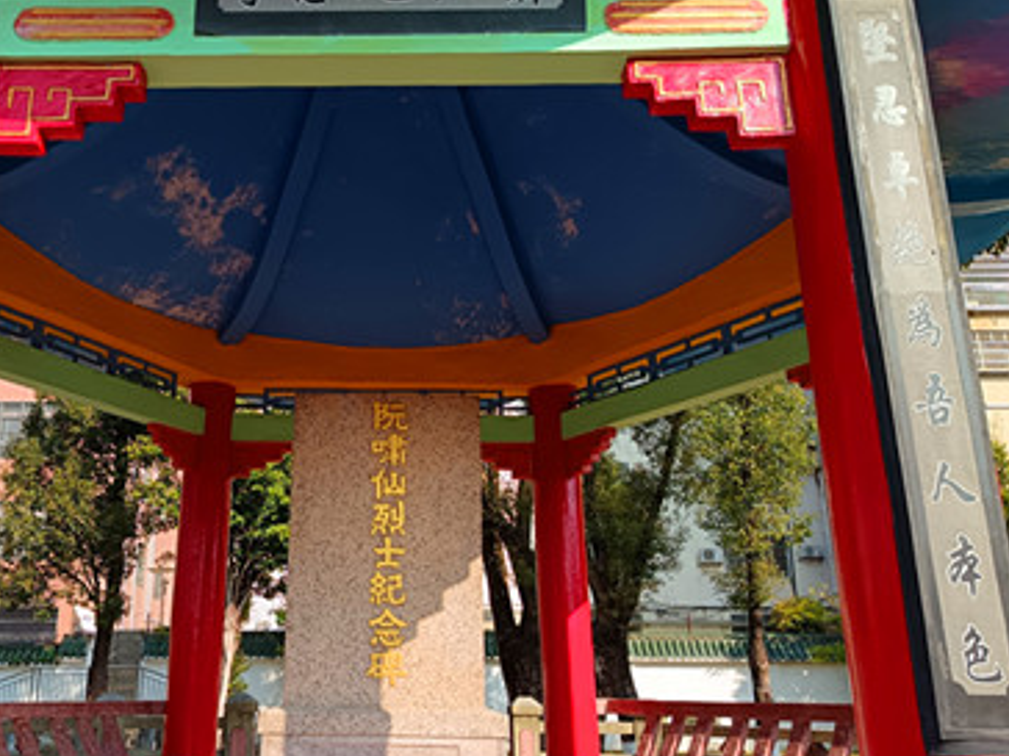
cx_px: 374
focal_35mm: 33
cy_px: 406
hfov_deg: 54.7
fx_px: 962
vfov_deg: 42.9
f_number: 1.75
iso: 393
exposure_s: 1/900
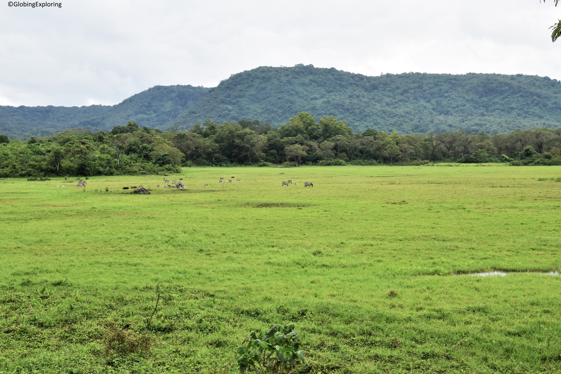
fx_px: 904
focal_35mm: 58
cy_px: 186
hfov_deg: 34.5
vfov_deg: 23.4
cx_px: 284
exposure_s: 1/320
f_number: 10
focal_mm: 38
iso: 400
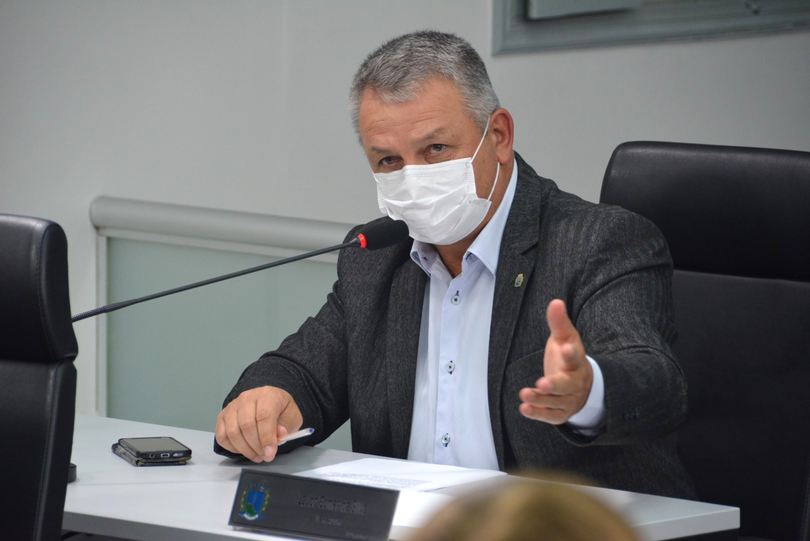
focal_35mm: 300
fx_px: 6755
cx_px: 405
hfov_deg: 6.9
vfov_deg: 4.6
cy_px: 270
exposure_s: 1/125
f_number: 5.6
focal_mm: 200
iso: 1250
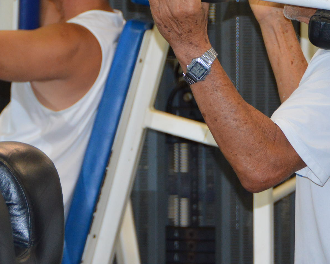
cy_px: 41
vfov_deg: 5.5
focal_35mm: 283
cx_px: 204
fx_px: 2764
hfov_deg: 6.8
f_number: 5
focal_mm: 80
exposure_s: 1/60
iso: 900
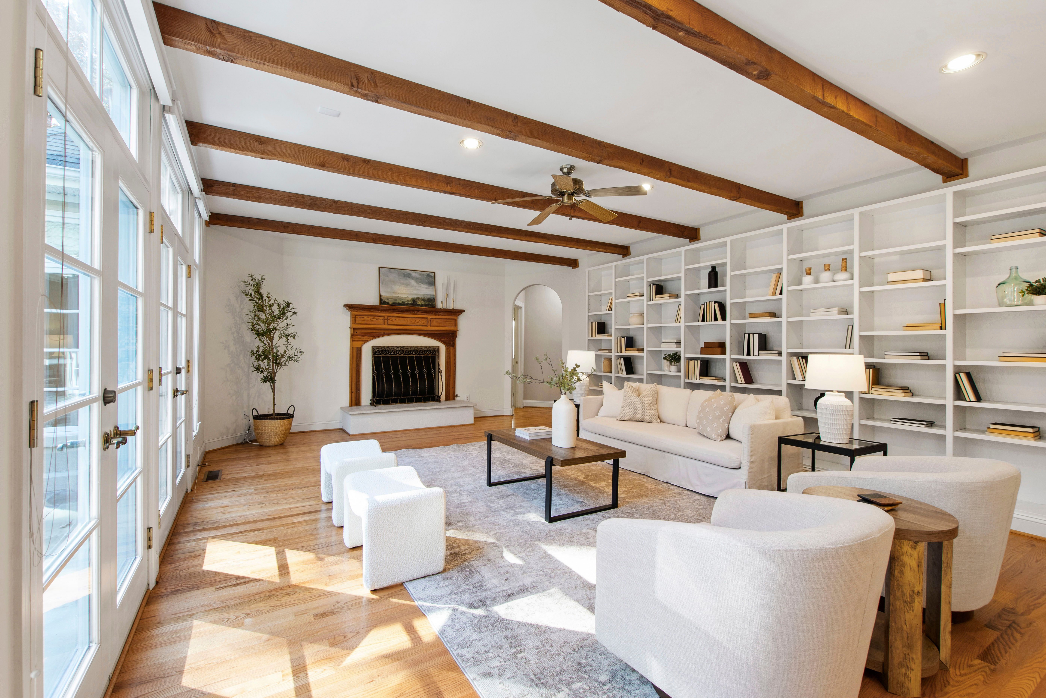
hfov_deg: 100.4
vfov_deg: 77.3
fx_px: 436
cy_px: 349
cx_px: 523
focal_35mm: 15
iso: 100
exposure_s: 1/2.5
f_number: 8
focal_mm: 10
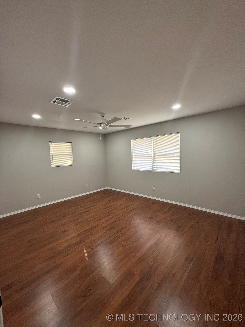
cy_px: 164
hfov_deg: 85.7
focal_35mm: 14
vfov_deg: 102.1
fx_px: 132
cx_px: 122
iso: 200
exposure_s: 1/120
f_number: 2.2
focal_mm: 2.22
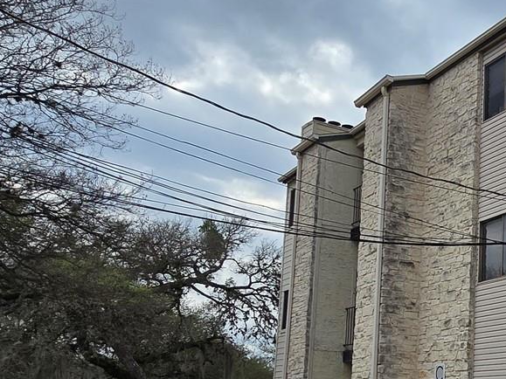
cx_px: 601
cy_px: 288
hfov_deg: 33.7
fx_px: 672
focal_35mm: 46
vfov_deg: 30.9
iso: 50
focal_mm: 2.2
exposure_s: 1/2937
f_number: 2.2
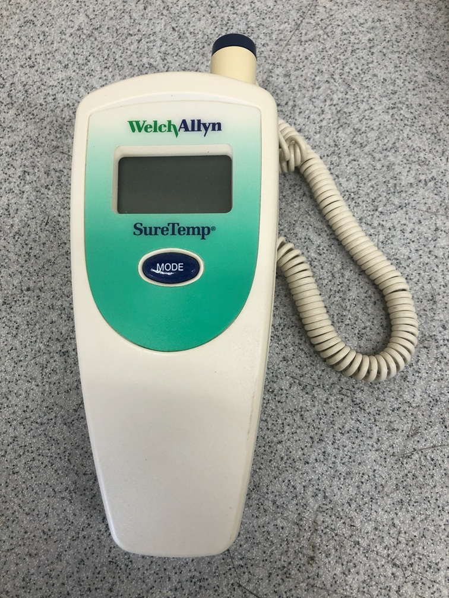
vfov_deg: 63.4
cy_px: 299
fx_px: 484
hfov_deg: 49.7
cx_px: 224
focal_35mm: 28
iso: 64
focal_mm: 3.99
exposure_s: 1/120
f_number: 1.8
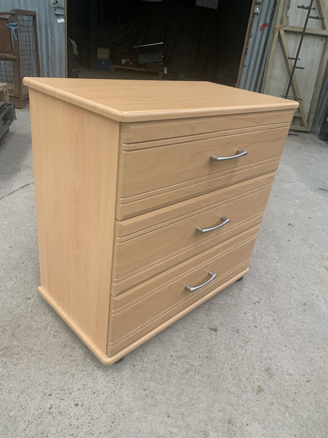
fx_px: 328
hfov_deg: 53.1
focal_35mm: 26
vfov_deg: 67.3
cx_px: 164
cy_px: 219
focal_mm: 4.25
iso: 125
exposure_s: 1/60
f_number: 1.8
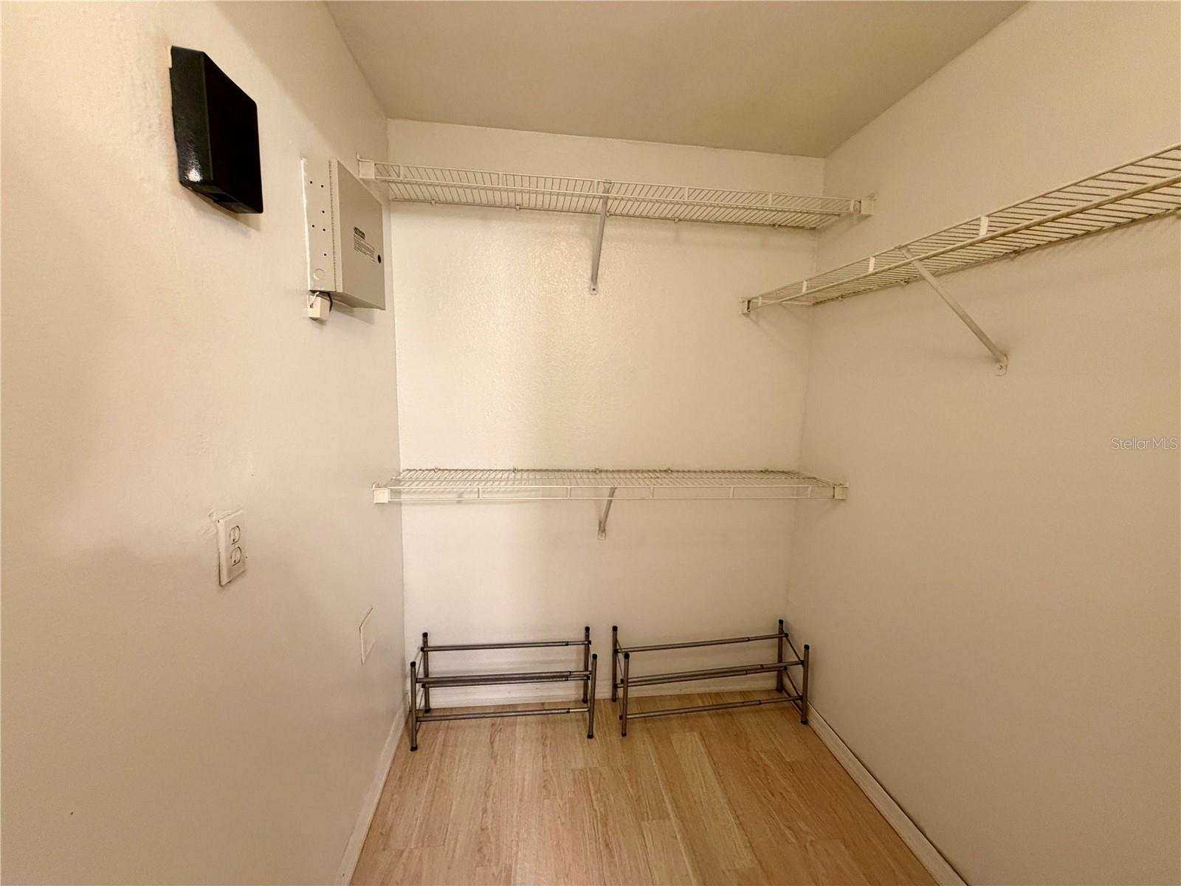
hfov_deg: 102.1
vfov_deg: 85.7
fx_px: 478
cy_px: 443
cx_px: 590
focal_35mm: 14
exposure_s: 1/60
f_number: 2.2
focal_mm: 2.22
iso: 400
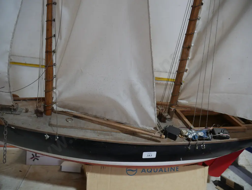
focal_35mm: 28
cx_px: 126
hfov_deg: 63.4
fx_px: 204
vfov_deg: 49.8
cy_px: 95
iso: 200
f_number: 3.5
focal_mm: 14
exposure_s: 1/60
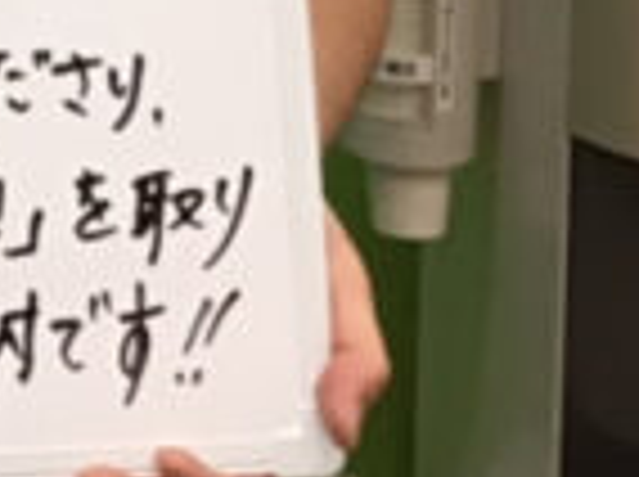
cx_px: -540
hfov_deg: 11.0
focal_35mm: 168
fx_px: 3096
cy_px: -742
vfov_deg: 8.0
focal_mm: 3.3
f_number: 2.4
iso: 50
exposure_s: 1/30
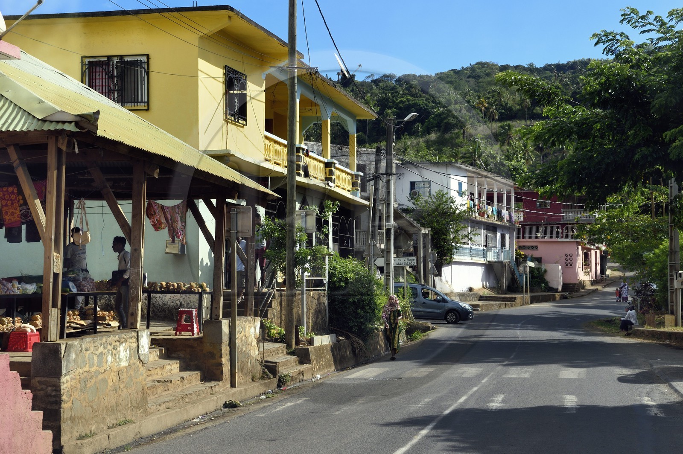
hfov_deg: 31.0
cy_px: 227
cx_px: 342
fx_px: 1232
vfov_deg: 20.9
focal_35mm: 65
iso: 800
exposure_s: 1/400
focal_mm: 65
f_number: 18
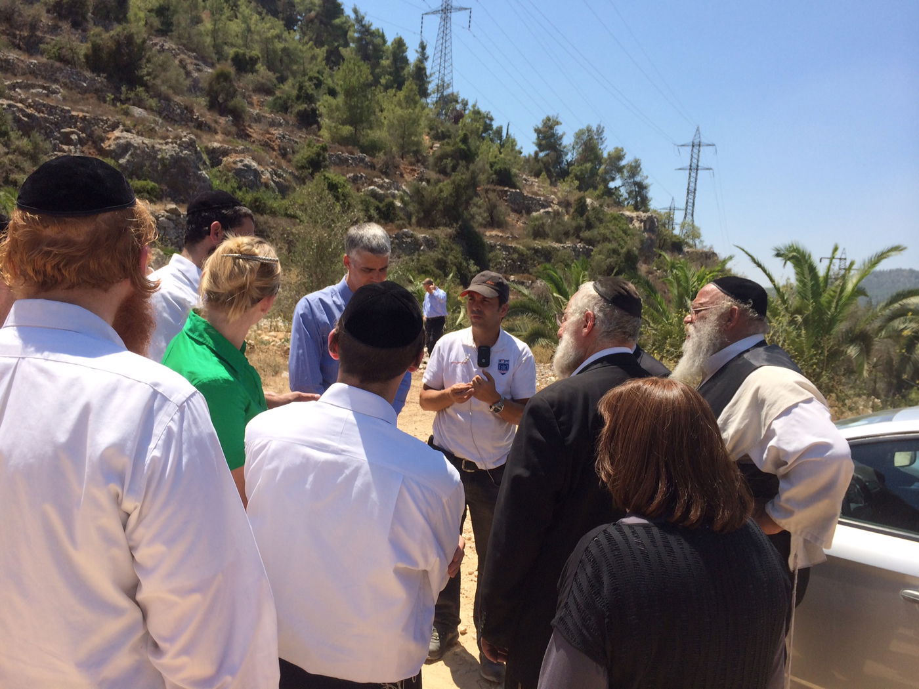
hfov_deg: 60.0
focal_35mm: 30
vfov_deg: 46.8
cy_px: 344
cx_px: 460
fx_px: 796
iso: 40
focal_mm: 4.12
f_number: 2.2
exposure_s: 1/1866
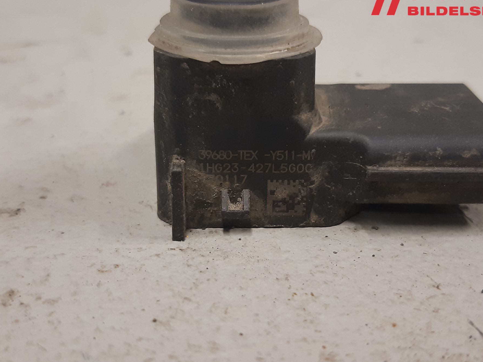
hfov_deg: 59.9
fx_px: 419
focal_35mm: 30
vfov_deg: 46.8
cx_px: 260
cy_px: 178
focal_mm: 3.93
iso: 160
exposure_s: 1/50
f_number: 1.7
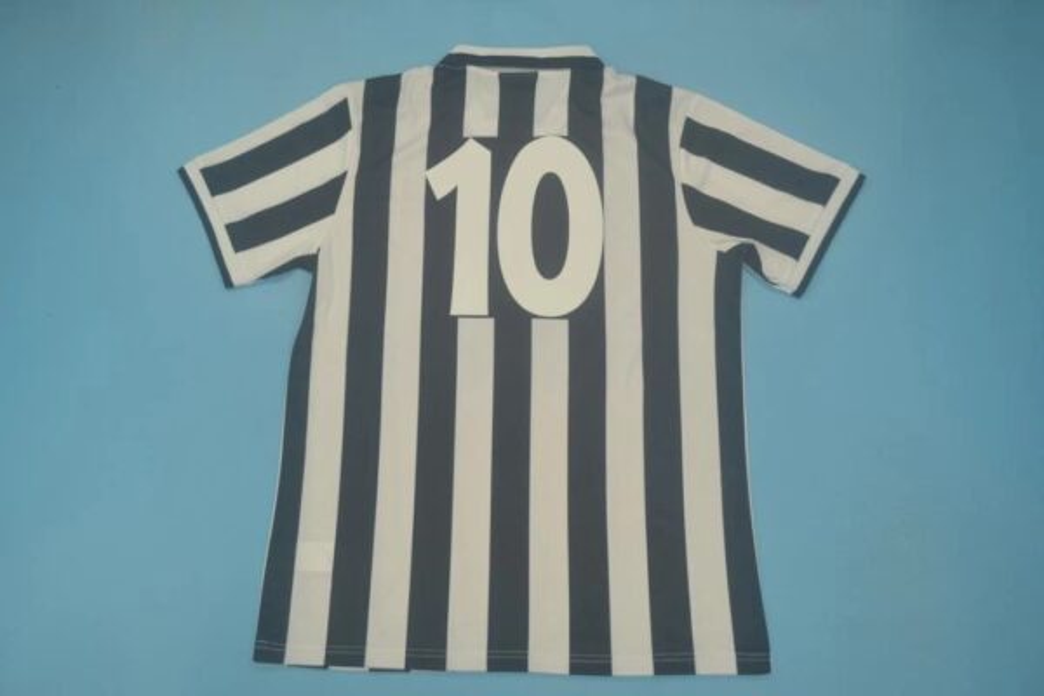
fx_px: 957
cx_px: 522
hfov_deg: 57.2
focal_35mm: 33
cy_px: 348
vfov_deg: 40.0
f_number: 4
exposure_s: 1/160
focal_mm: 22
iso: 200
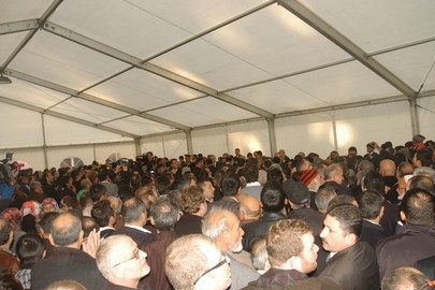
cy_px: 146
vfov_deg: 43.6
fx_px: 362
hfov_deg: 61.9
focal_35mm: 30
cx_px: 207
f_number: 4.5
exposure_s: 1/180
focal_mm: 18
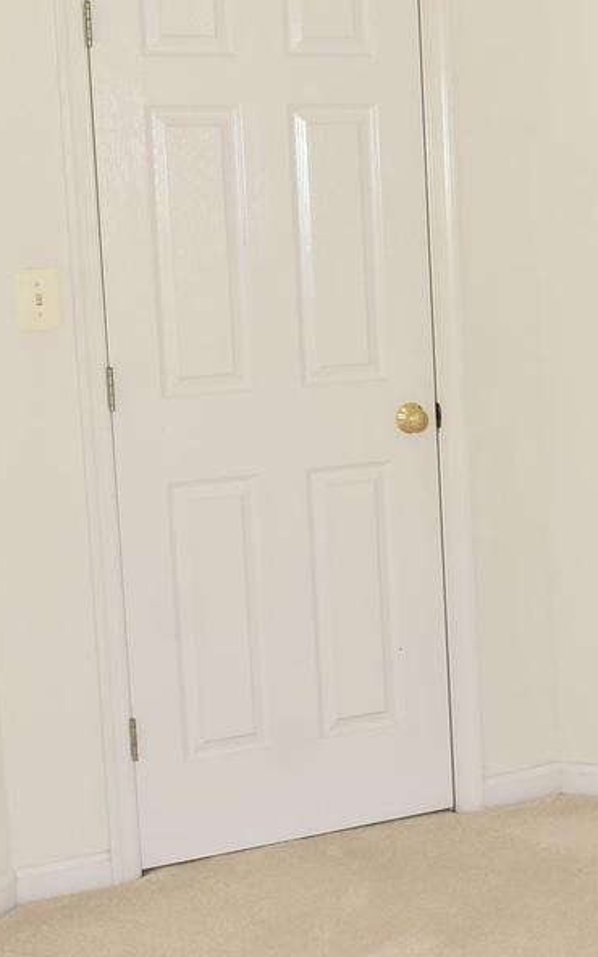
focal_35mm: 63
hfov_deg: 19.8
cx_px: 627
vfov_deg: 32.2
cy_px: 349
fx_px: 1649
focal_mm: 17
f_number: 5
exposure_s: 1/60
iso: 200
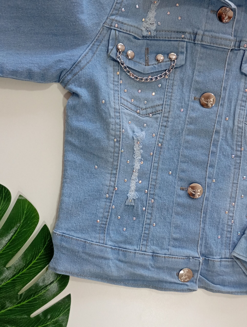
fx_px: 436
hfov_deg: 31.6
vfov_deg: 41.2
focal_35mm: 46
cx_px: 124
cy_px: 164
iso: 404
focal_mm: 4.27
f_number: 1.8
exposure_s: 1/33.3
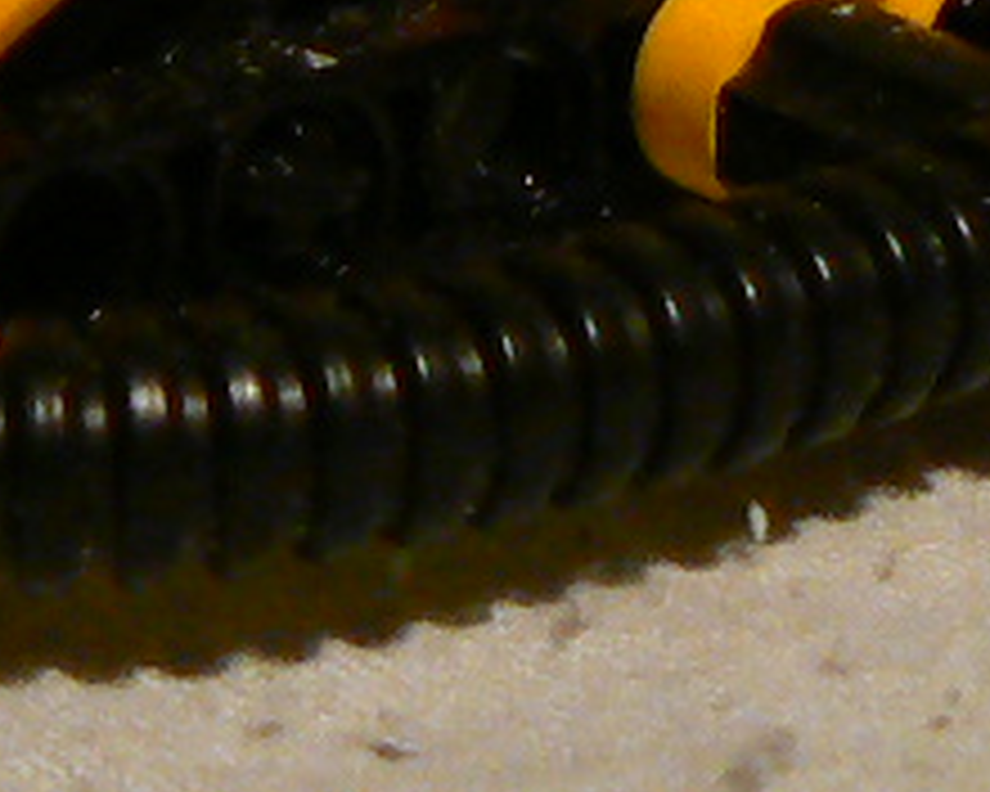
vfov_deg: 7.4
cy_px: -400
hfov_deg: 9.4
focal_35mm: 204
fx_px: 5977
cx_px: 873
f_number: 2.8
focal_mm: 6
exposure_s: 1/30
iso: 200
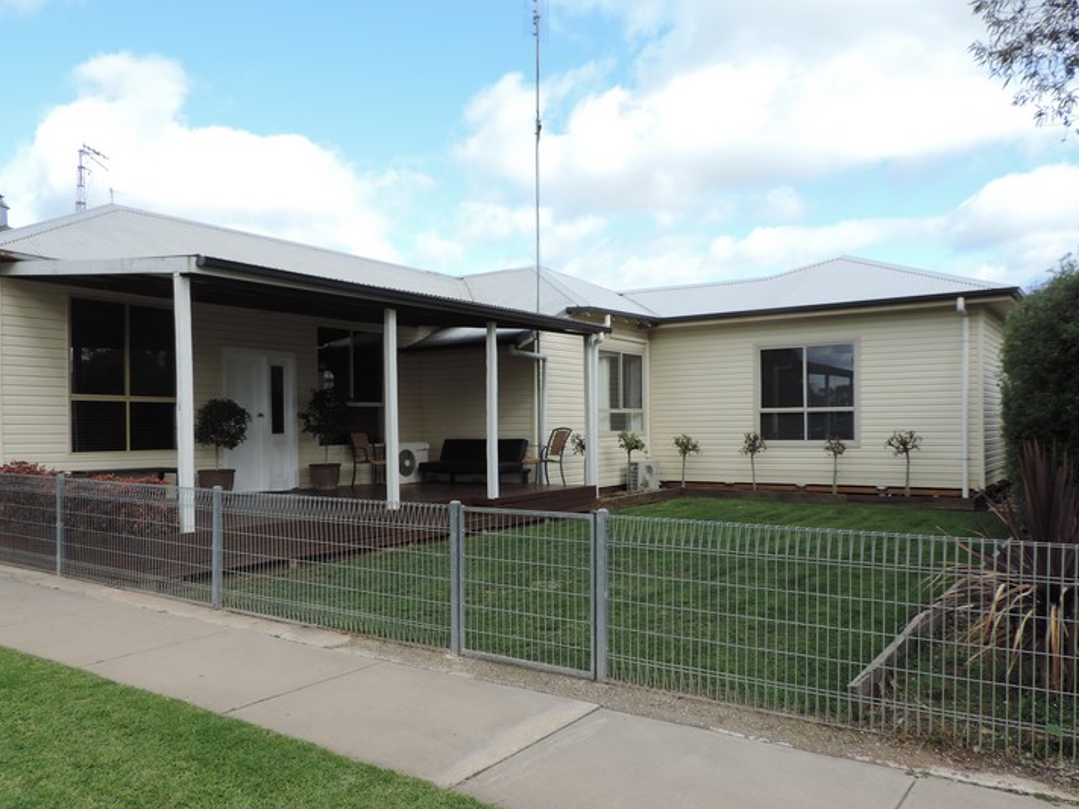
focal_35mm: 27
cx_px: 543
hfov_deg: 65.3
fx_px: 841
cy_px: 434
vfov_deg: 51.3
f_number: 3
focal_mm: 4.3
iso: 80
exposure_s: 1/500
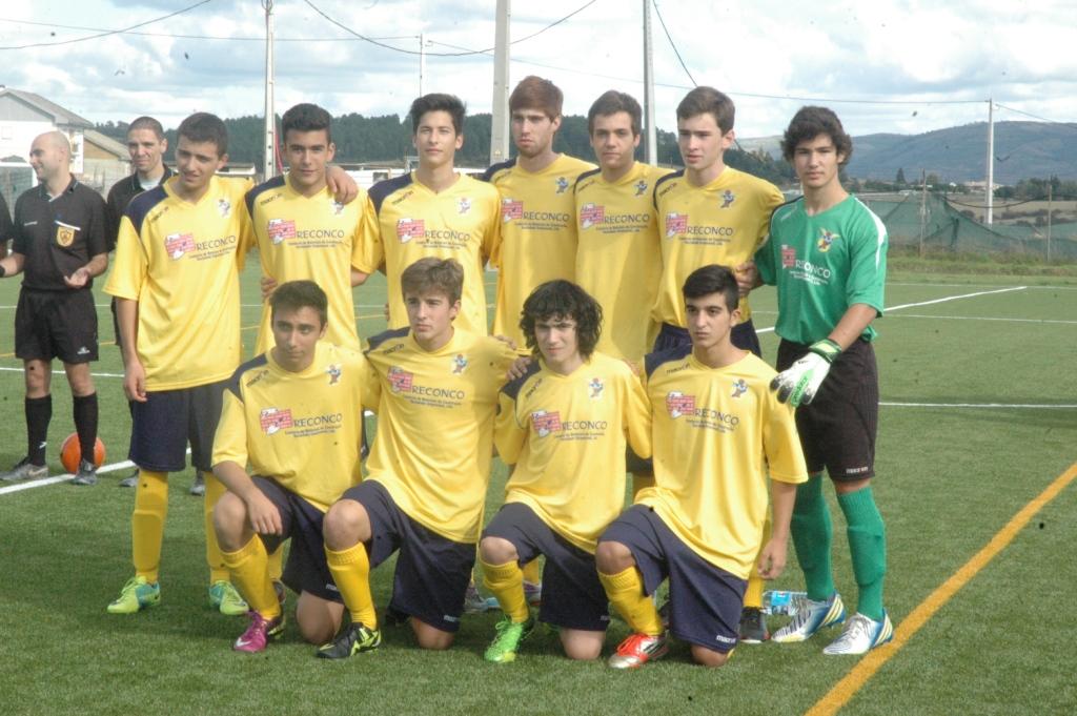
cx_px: 538
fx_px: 3139
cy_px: 358
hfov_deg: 19.5
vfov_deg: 13.0
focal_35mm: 105
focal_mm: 70
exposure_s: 1/100
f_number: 29
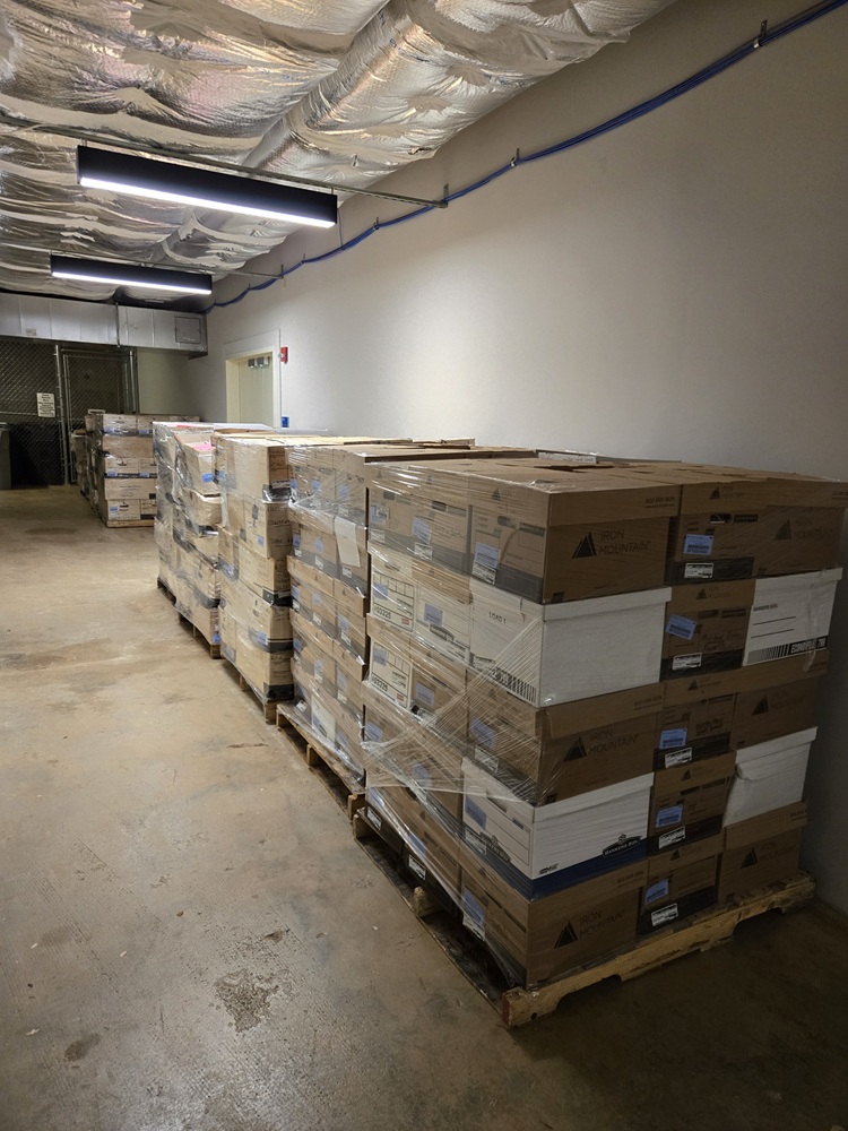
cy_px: 566
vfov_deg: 73.9
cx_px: 424
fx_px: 751
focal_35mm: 23
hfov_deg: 58.9
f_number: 1.8
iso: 400
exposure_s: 1/120
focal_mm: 5.4
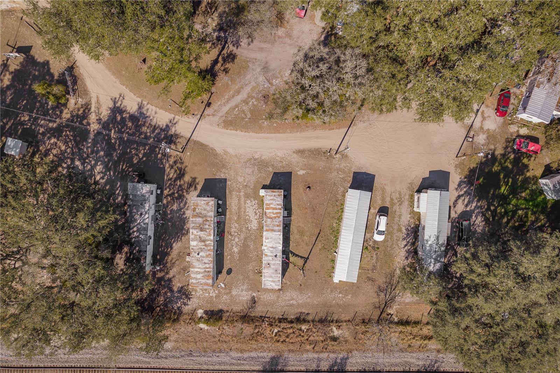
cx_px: 280
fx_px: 342
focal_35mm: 22
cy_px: 186
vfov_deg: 57.2
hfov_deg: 78.6
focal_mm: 8.38
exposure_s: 1/80
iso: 100
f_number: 2.8
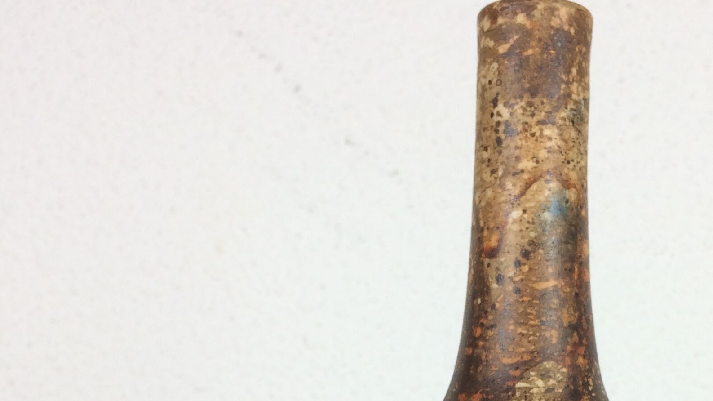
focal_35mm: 65
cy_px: 604
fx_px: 1229
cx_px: 526
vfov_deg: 16.8
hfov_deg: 31.8
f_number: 2.2
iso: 32
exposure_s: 1/50
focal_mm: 4.15
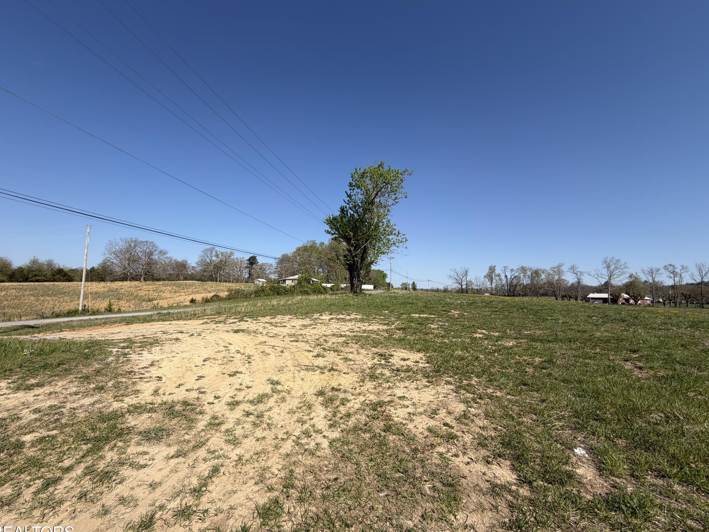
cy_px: 274
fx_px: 307
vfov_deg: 81.7
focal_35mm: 15
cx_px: 333
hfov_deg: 98.1
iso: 20
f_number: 2.2
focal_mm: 2.22
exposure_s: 1/1001
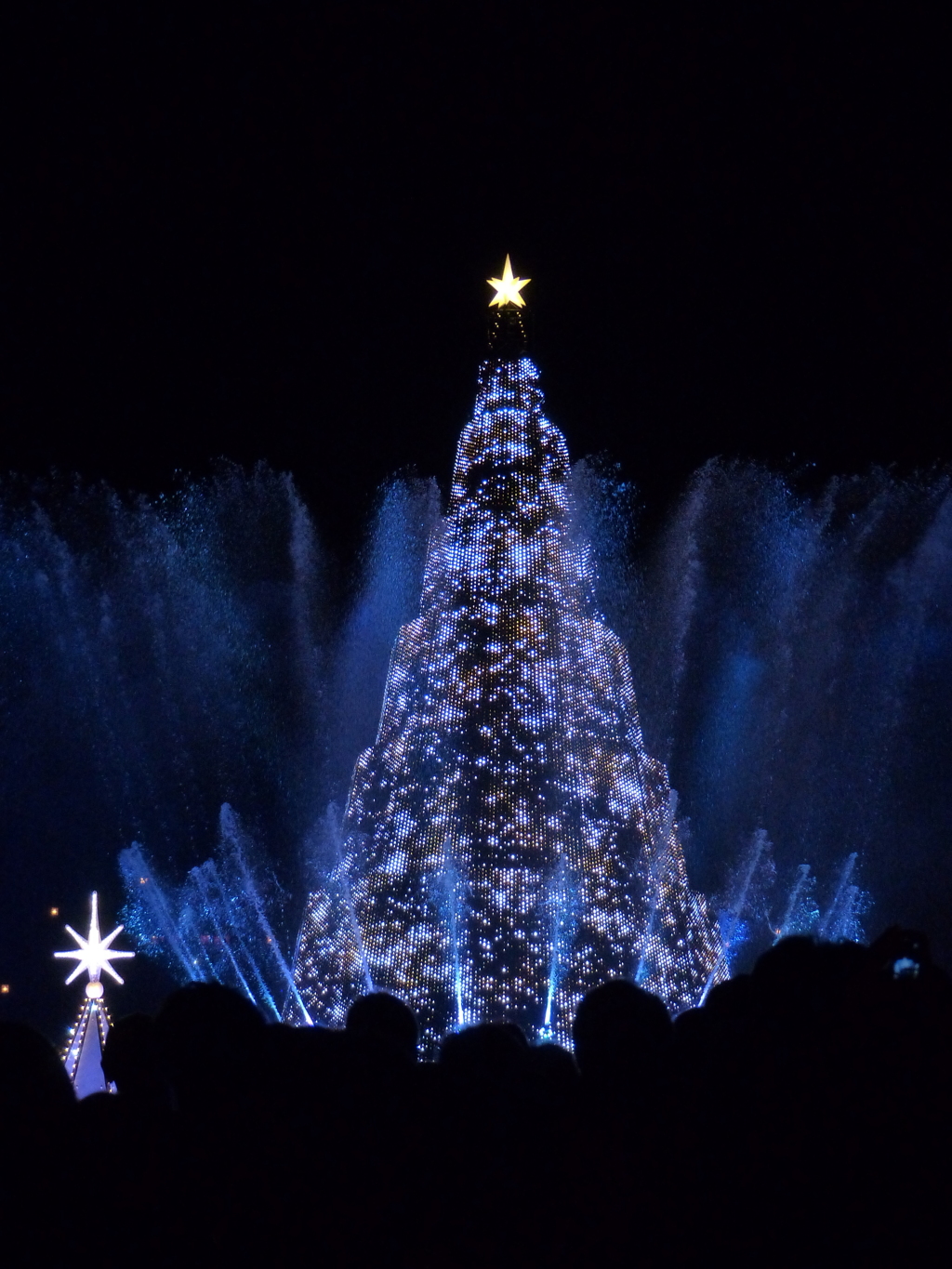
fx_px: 6343
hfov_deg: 8.6
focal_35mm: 173
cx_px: 476
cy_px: 634
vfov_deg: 11.4
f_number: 2.8
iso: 640
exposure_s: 1/160
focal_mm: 31.1
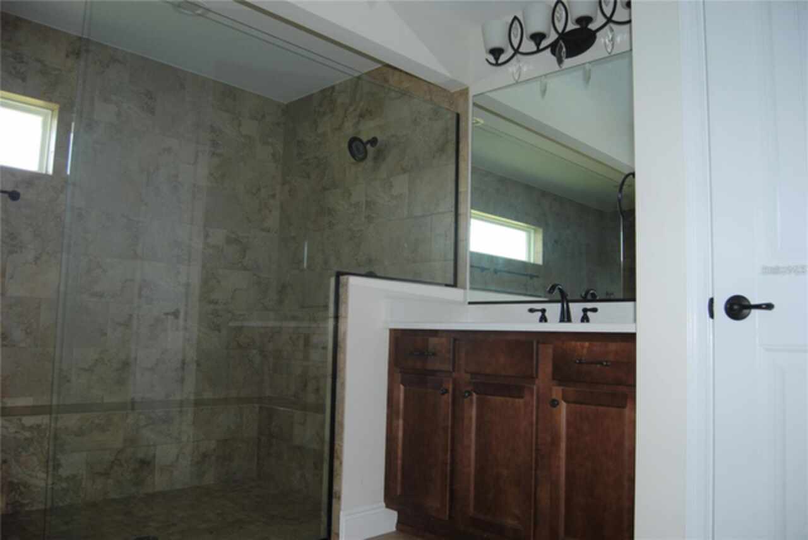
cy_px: 270
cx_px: 404
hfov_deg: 67.3
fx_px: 607
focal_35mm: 27
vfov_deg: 48.0
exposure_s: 1/60
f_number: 3.5
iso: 200
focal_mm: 18
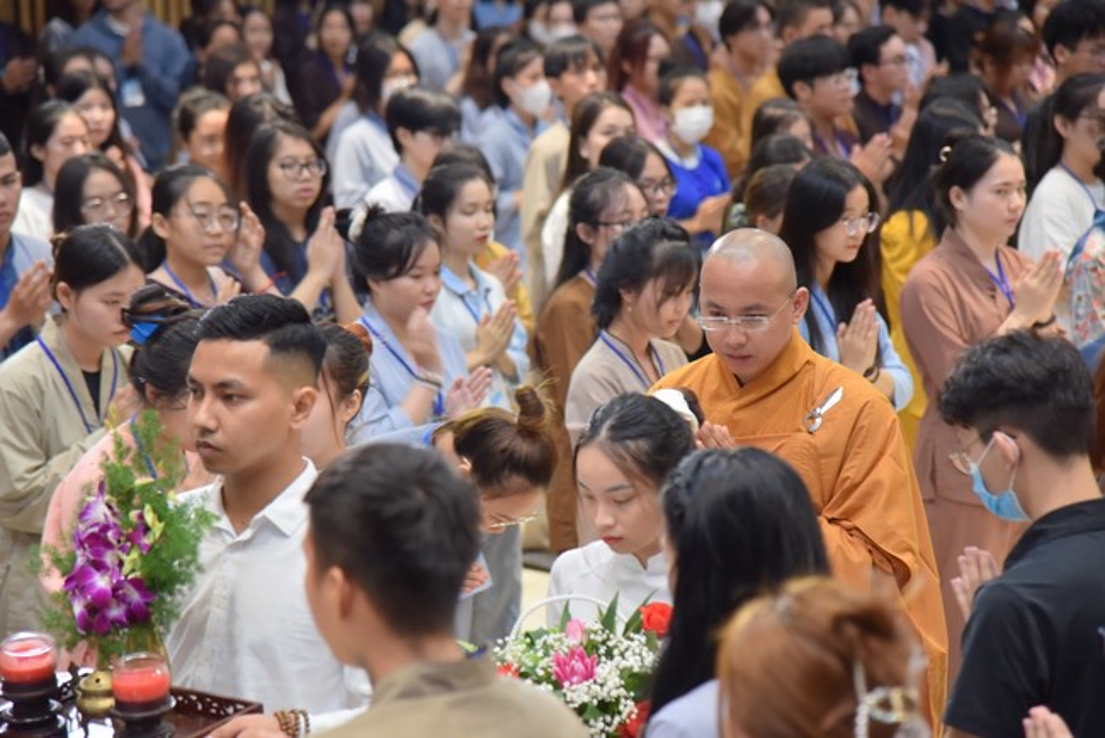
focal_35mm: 120
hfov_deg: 17.1
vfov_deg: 11.4
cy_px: 369
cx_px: 552
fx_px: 3685
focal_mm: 120
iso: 1250
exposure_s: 1/80
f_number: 4
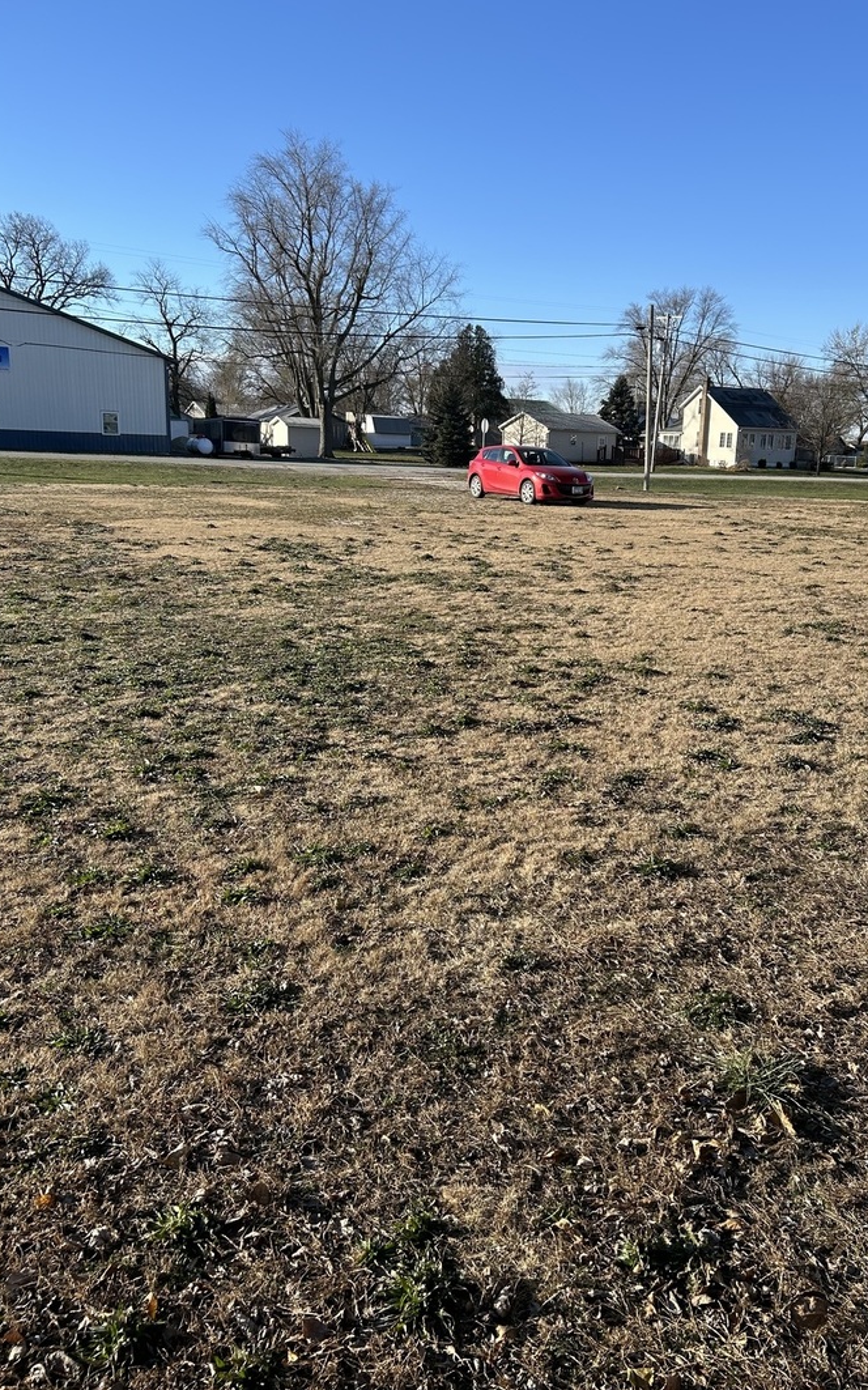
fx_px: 1060
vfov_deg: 66.5
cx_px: 512
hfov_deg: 44.3
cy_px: 696
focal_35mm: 28
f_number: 1.5
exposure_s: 1/2252
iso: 50
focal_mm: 5.7
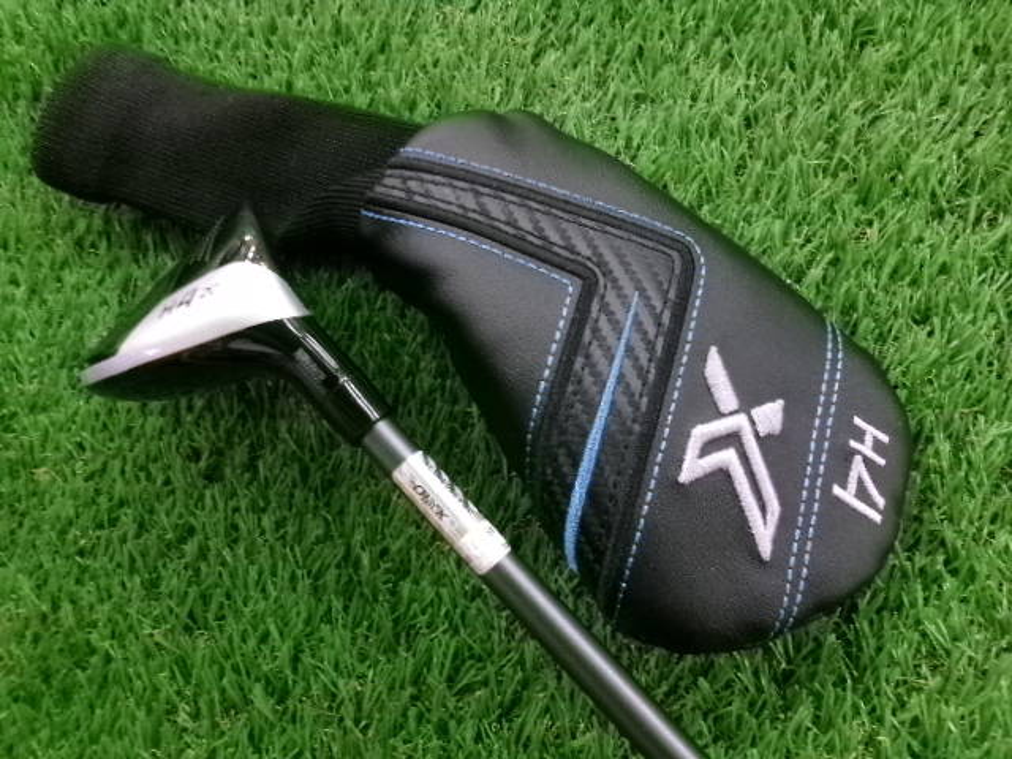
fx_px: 819
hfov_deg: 63.4
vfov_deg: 49.7
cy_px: 380
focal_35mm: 28
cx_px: 506
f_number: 3.9
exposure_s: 1/34
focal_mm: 5.1
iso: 800
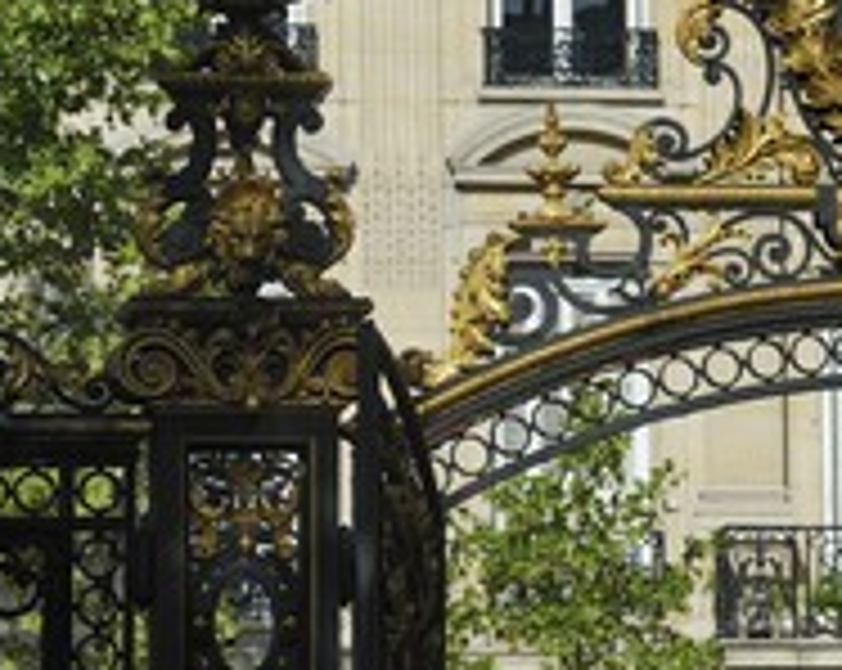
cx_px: 887
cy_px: 144
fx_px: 8136
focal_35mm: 327
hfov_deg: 5.9
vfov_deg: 4.7
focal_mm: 155
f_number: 13
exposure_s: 1/200
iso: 200
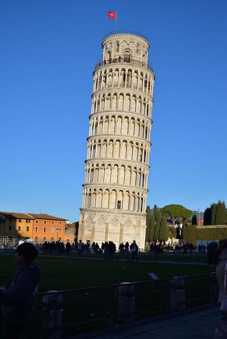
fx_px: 378
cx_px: 114
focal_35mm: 40
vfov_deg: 48.4
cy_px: 170
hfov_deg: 33.5
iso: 200
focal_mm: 40
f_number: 8
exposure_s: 1/800
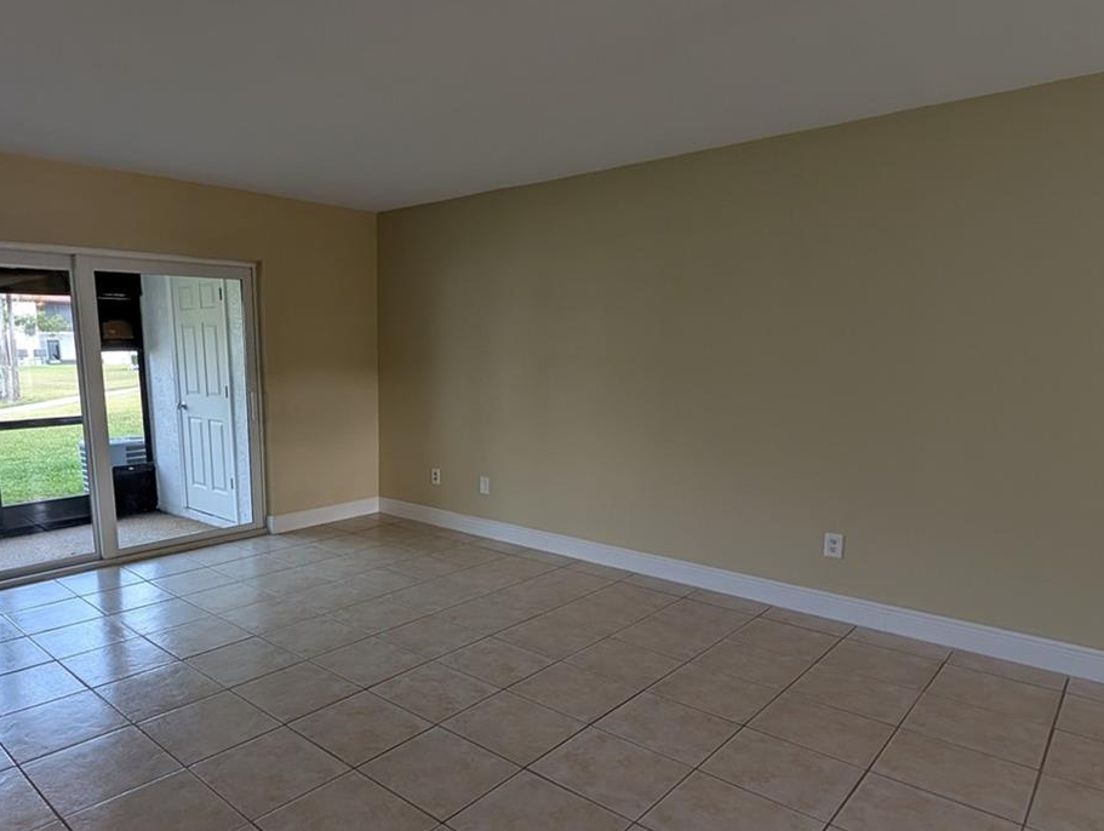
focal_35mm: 21
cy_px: 500
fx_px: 671
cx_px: 408
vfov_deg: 63.0
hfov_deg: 77.4
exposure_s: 1/60
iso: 52
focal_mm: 2.02
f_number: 1.7
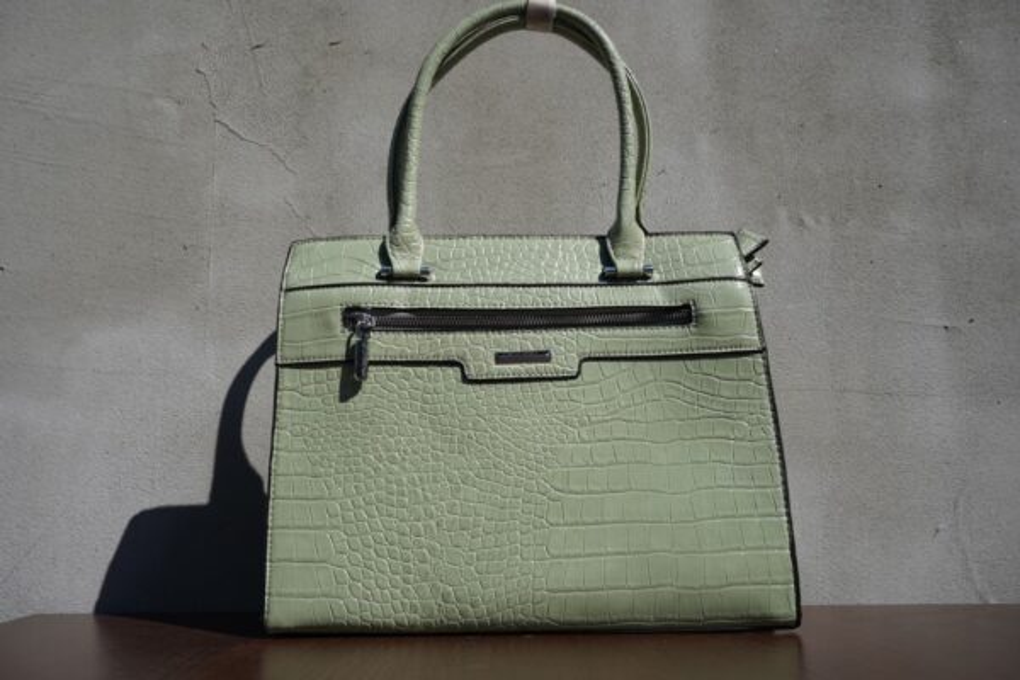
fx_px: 992
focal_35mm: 35
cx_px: 510
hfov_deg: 54.4
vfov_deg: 37.9
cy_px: 340
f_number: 9
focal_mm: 35
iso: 200
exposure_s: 1/800
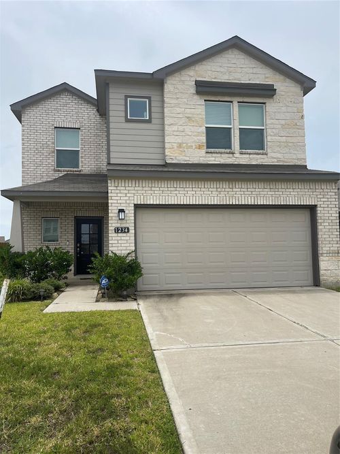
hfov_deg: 54.9
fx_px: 328
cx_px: 170
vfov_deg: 69.4
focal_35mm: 25
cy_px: 227
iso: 32
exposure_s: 1/4902
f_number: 1.6
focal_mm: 5.1
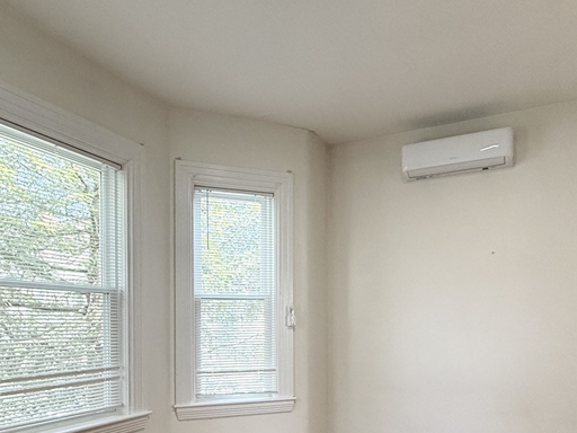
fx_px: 467
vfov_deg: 47.8
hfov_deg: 63.4
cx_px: 300
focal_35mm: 28
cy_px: 328
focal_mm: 2.22
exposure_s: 1/120
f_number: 2.2
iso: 200
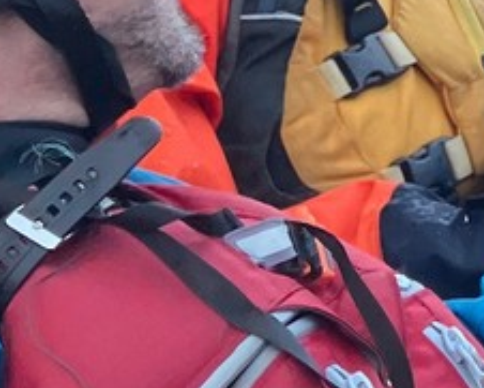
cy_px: -56
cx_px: 919
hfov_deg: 13.6
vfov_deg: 12.2
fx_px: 1777
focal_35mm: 124
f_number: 1.8
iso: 25
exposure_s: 1/184
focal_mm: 3.99
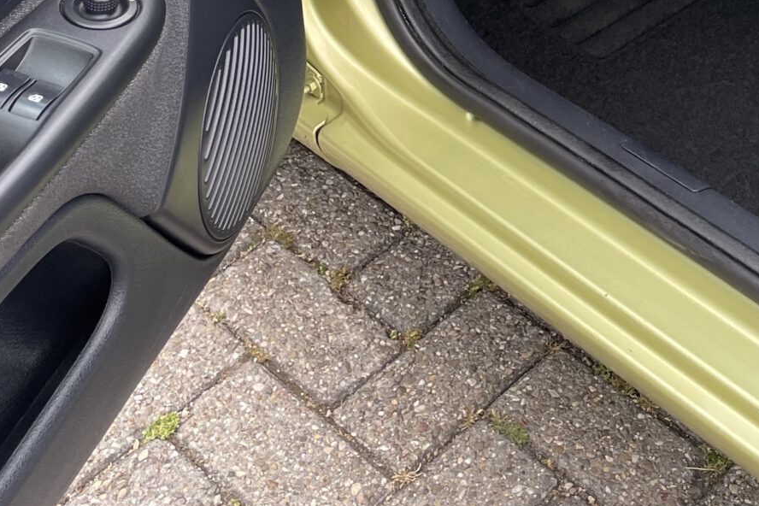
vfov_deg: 15.8
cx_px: 668
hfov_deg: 25.3
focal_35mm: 78
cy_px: -290
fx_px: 1644
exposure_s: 1/266
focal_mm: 4.2
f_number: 1.6
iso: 32
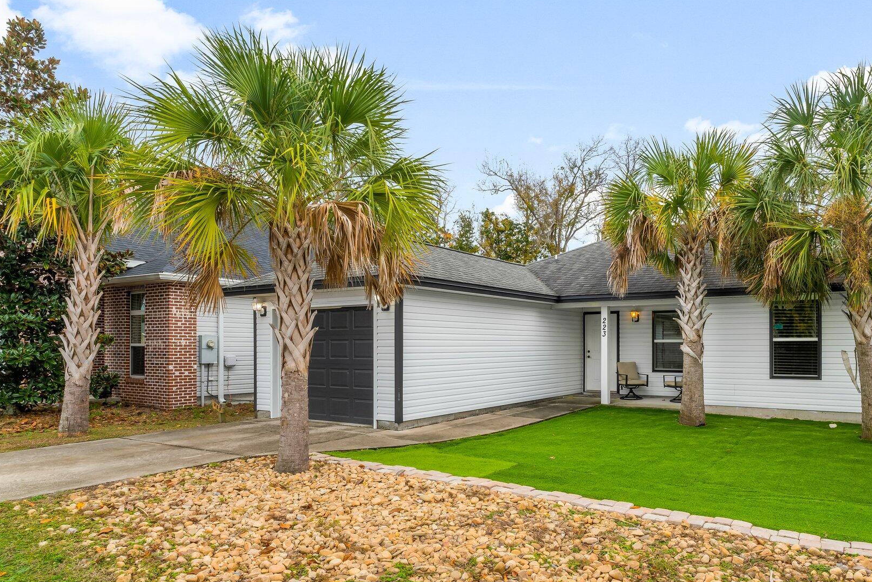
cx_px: 527
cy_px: 356
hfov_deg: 71.5
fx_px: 597
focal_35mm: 25
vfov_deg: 51.5
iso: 100
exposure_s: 1/13
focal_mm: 13
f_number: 9
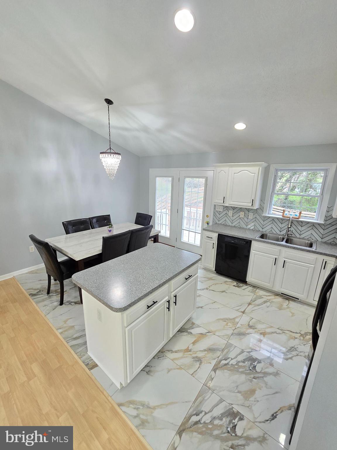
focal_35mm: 13
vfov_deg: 106.2
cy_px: 225
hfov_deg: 89.9
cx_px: 168
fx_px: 169
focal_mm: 2.2
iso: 320
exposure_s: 1/60
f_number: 2.2
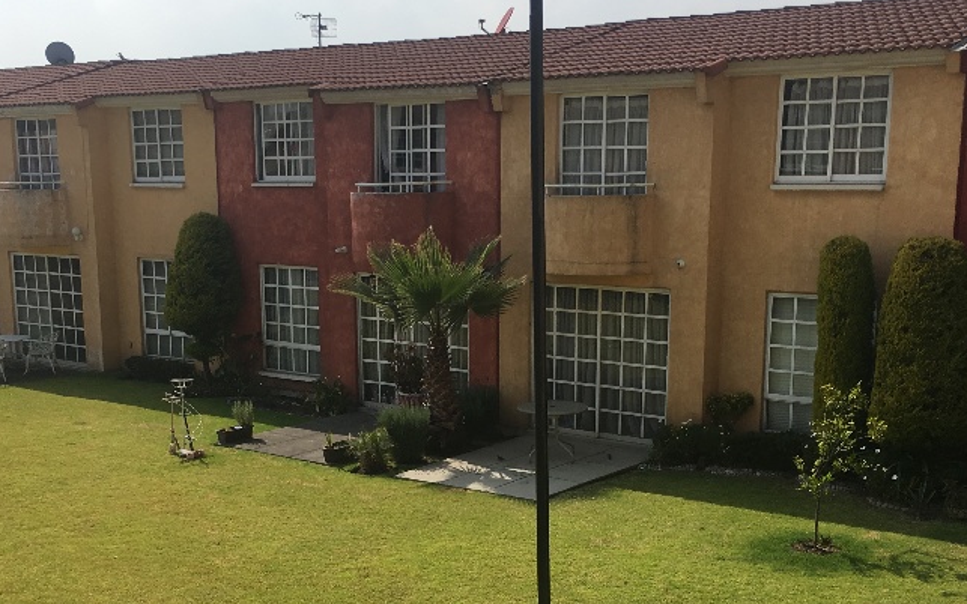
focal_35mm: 51
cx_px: 438
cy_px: 481
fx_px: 1344
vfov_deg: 24.9
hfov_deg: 39.5
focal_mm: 4.15
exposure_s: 1/2079
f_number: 2.2
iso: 25
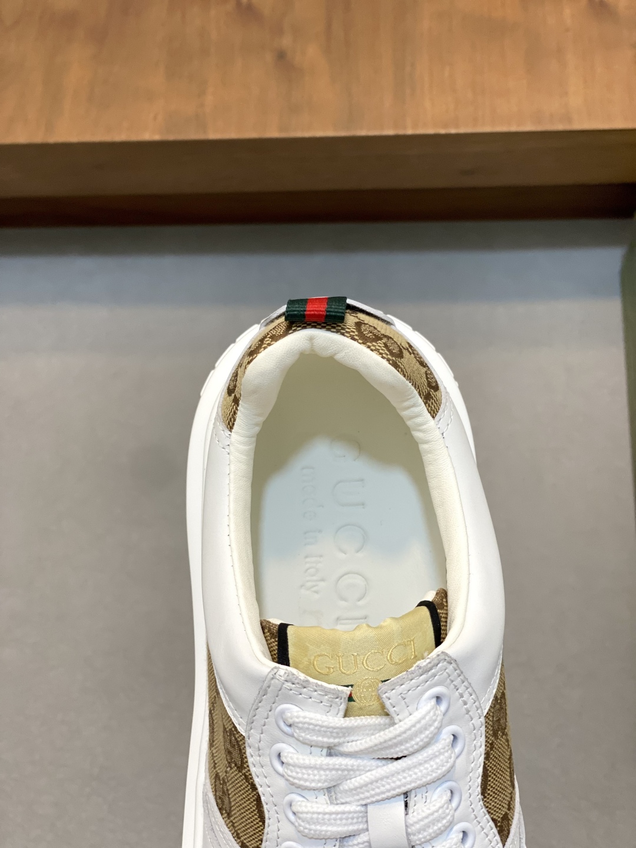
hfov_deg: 28.0
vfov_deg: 36.8
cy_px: 424
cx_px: 318
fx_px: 1274
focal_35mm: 52
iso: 80
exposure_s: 1/100
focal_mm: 6
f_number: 2
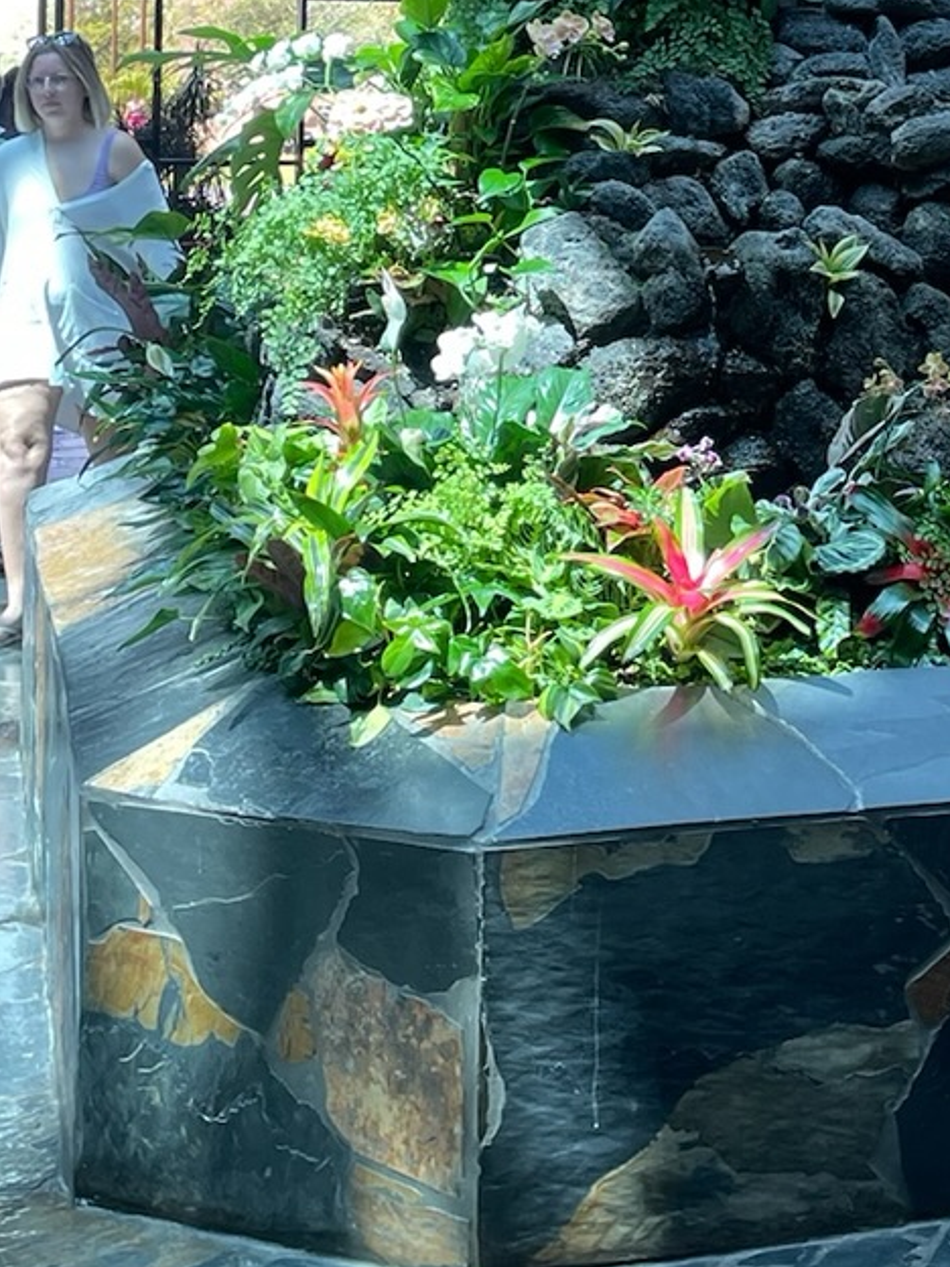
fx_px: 2744
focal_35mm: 75
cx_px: 978
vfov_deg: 25.0
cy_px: 63
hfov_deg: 19.0
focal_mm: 4.2
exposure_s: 1/120
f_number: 1.6
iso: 64
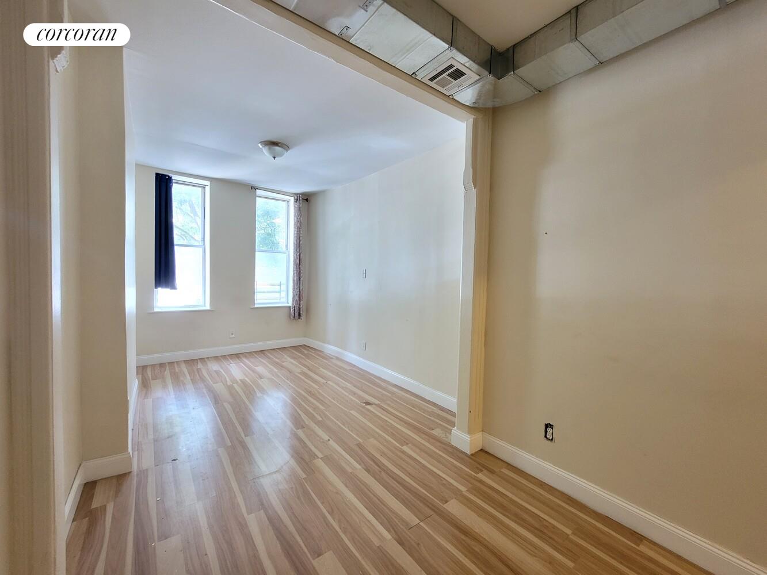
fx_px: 288
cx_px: 384
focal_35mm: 13
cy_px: 288
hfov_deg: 106.2
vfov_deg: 89.9
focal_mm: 2.2
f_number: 2.2
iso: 400
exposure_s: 1/29
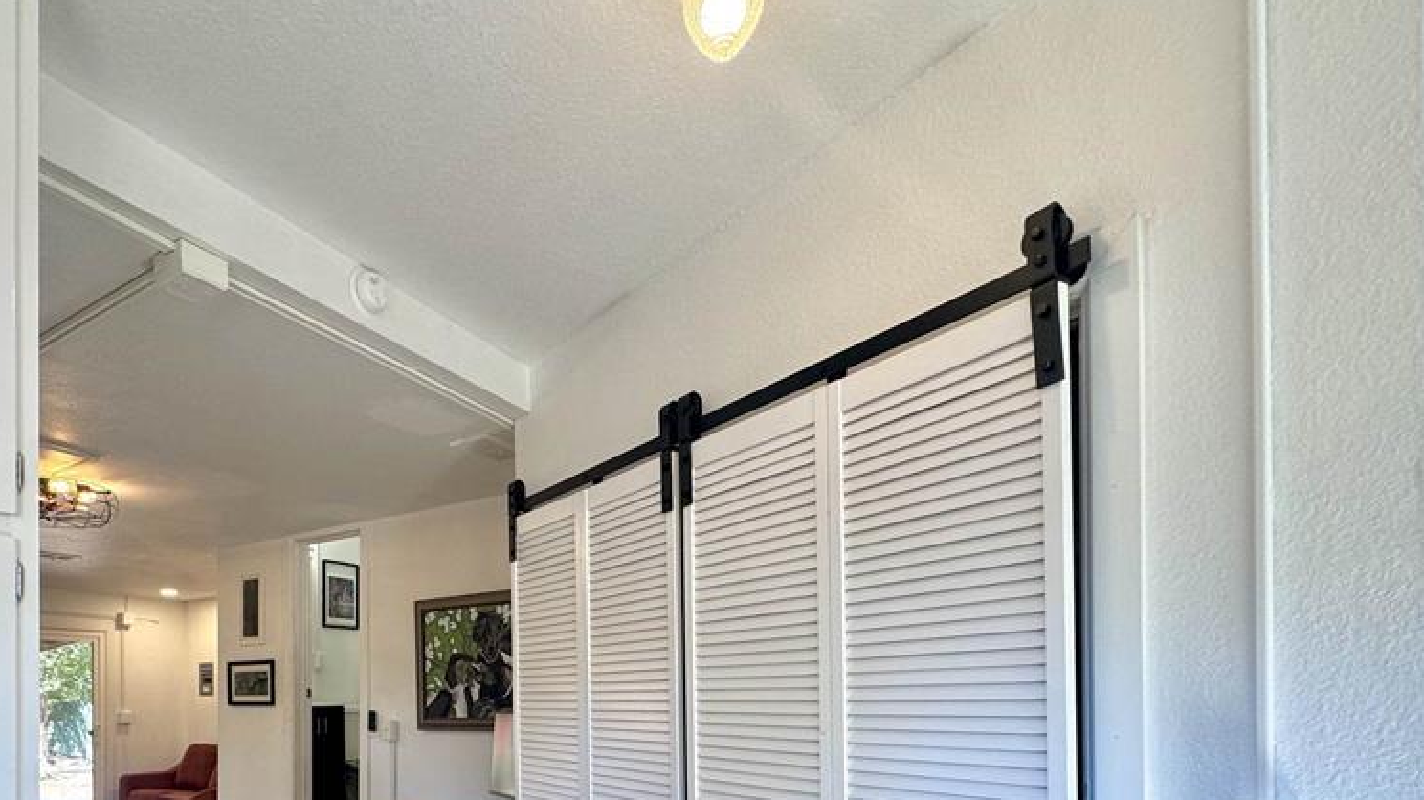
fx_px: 793
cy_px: 695
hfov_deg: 81.8
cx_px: 511
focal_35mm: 21
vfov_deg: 48.8
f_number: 2.2
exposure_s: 1/120
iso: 160
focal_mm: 2.22
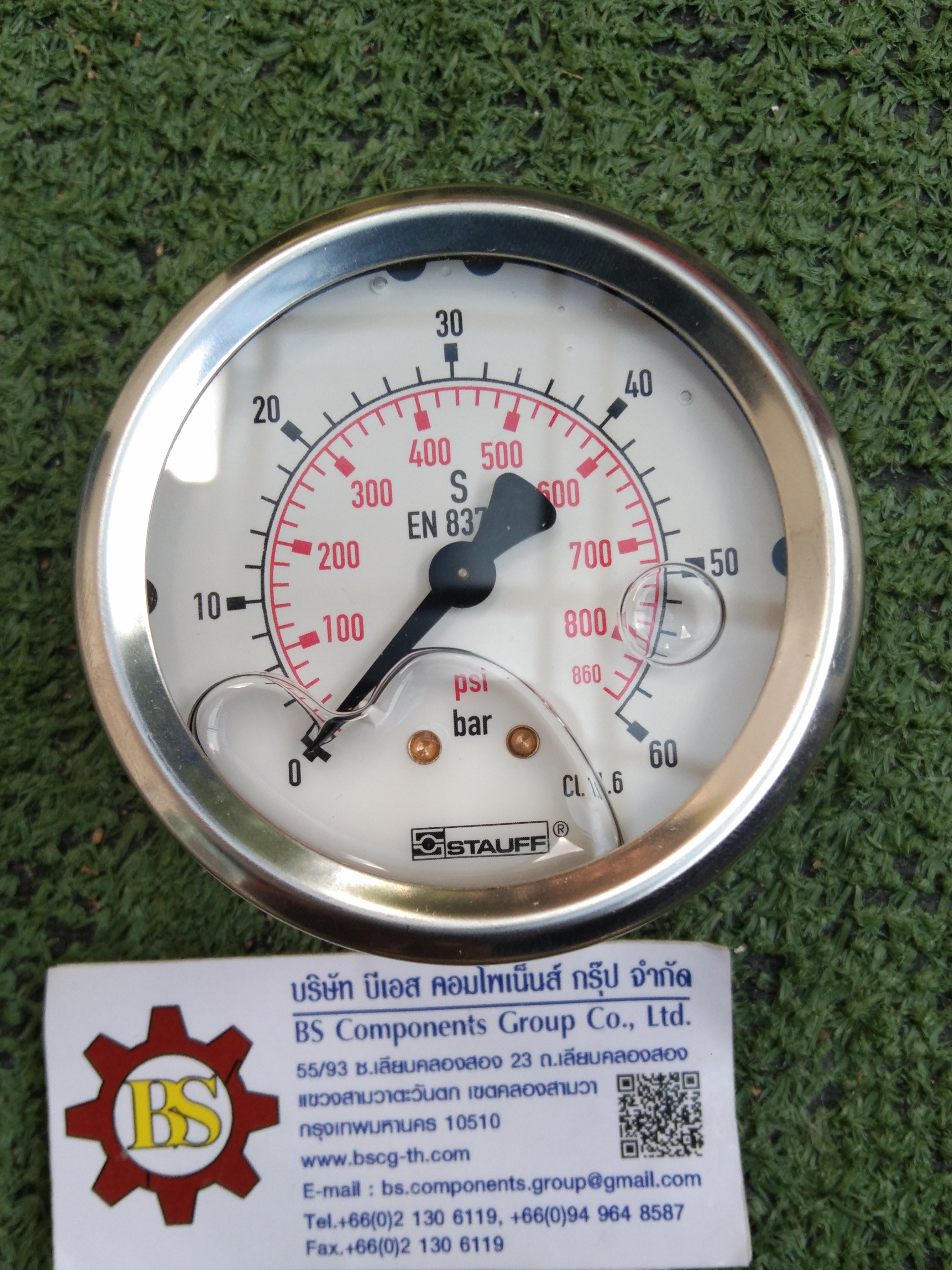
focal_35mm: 35
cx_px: 462
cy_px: 701
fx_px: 1284
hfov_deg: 40.7
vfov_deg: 52.5
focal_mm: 3.65
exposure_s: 1/100
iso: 80
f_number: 2.2
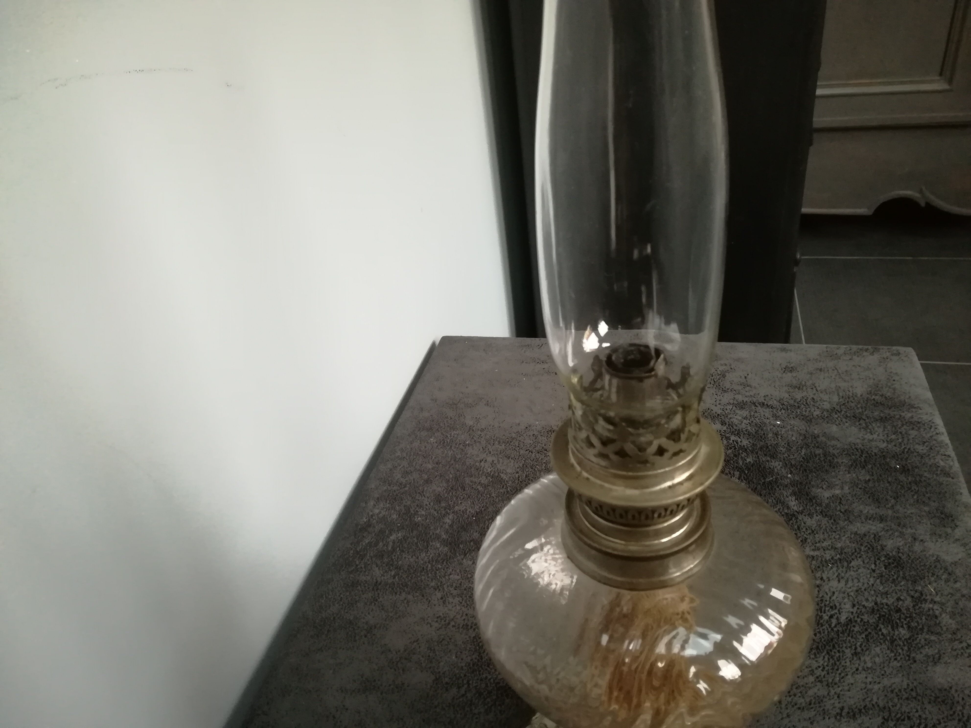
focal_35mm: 26
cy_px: 364
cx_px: 486
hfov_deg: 67.3
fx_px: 729
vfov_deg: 53.1
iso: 640
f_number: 2.2
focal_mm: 3.83
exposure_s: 1/20
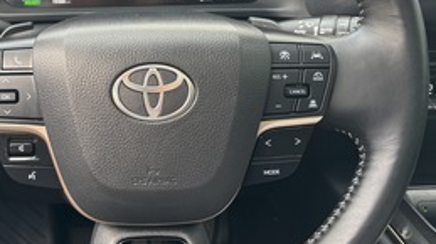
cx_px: 108
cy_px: 68
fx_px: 531
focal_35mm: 46
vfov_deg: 25.6
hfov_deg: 43.2
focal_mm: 5.96
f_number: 1.6
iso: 125
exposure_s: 1/95
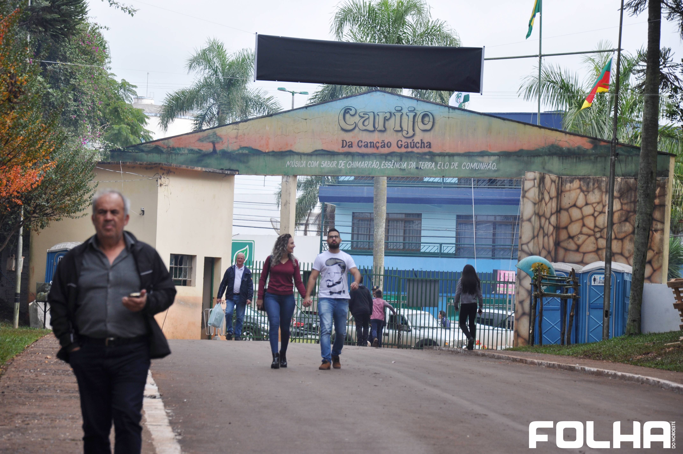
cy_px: 227
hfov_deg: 13.1
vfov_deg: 8.7
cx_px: 342
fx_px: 2984
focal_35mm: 158
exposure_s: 1/250
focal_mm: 105
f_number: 8
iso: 200
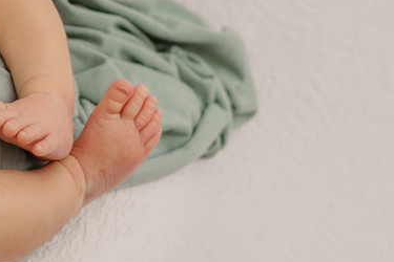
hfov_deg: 12.5
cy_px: -52
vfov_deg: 8.5
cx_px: -102
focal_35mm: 160
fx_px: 1751
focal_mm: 50
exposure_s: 1/200
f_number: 3.5
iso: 320
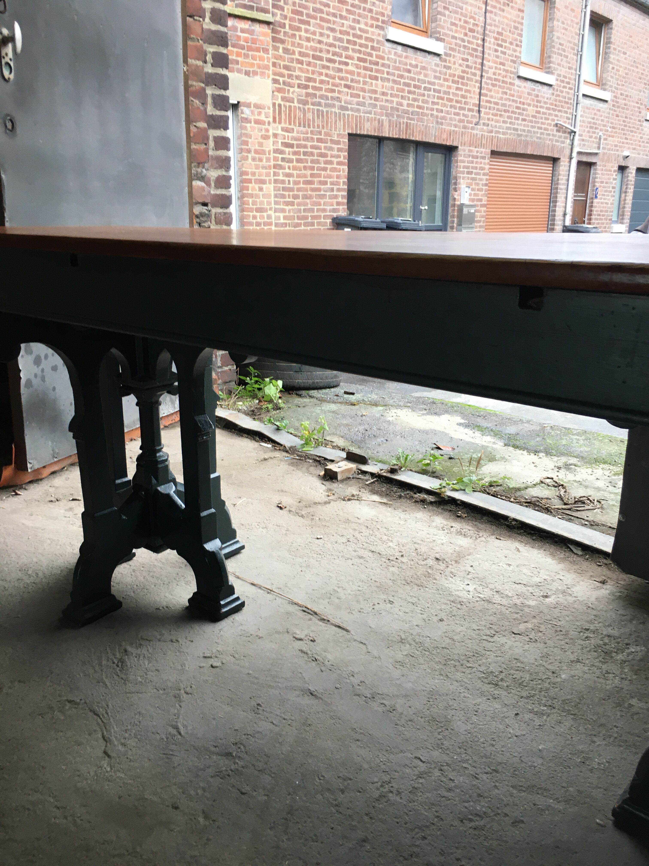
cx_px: 324
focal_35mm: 29
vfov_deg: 61.7
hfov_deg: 48.2
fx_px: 725
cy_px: 433
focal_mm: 4.15
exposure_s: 1/33
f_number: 2.2
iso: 32
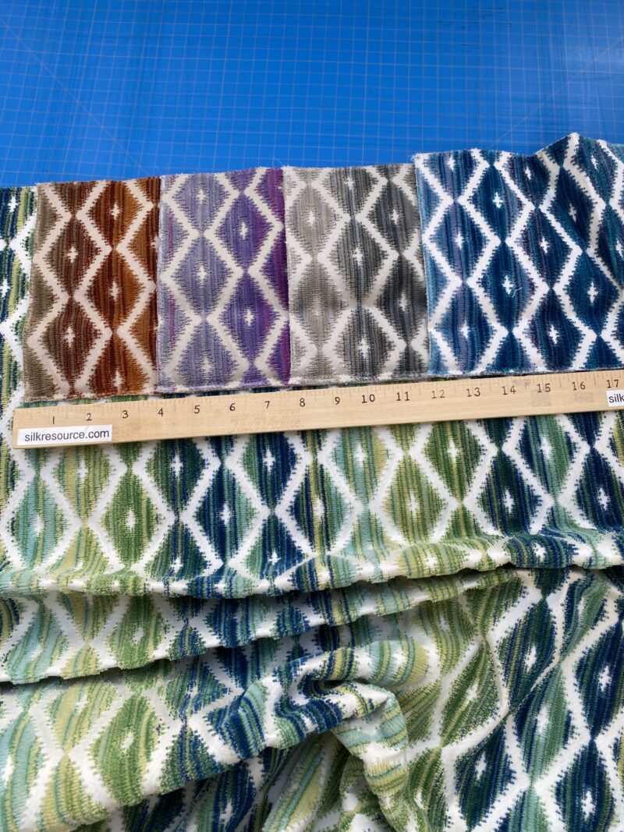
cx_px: 312
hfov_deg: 53.1
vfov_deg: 67.3
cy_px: 416
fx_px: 625
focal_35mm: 26
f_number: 1.8
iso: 32
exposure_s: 1/313
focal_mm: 4.25
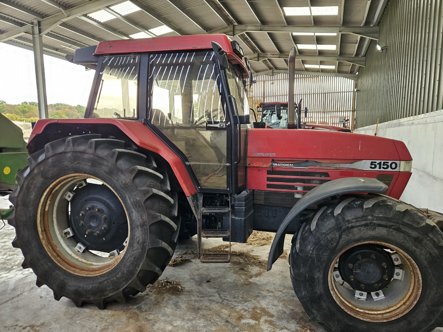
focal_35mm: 23
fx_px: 294
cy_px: 166
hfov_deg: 73.9
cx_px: 222
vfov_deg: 58.9
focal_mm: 5.4
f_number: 1.8
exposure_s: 1/180
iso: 200
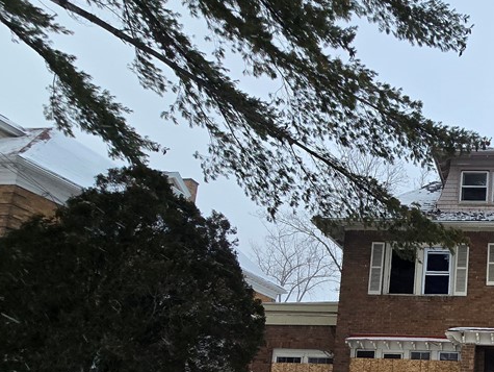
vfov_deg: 44.7
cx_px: 491
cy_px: 344
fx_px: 400
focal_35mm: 28
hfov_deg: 51.3
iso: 80
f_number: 2.2
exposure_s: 1/120
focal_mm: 2.2
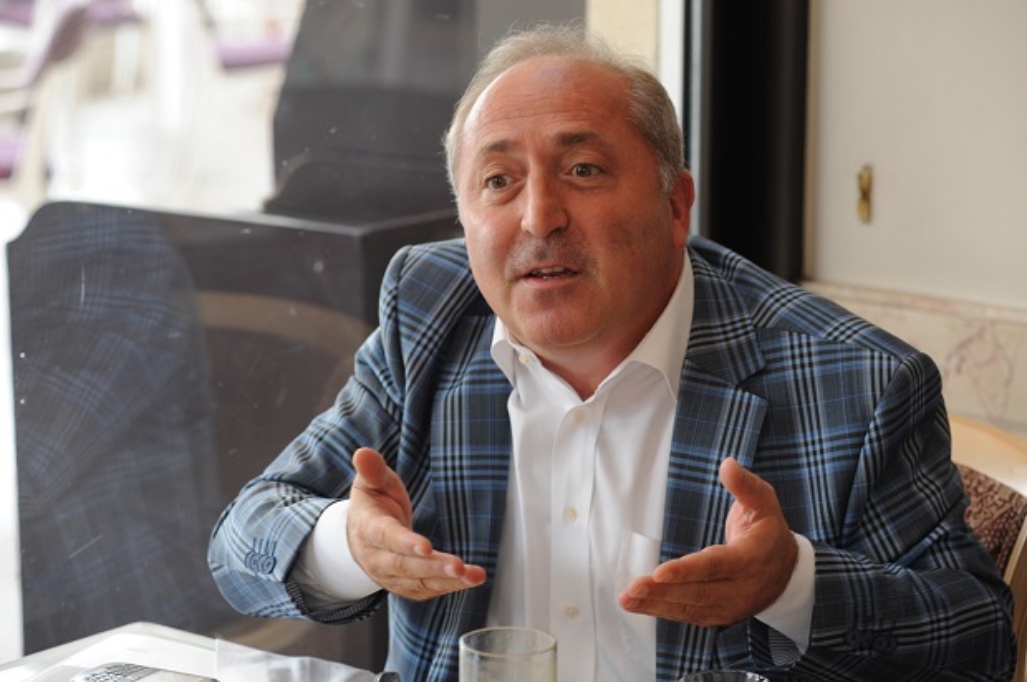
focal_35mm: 100
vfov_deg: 13.7
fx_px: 2850
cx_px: 514
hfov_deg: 20.4
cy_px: 341
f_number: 4.5
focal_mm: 100
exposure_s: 1/100
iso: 800
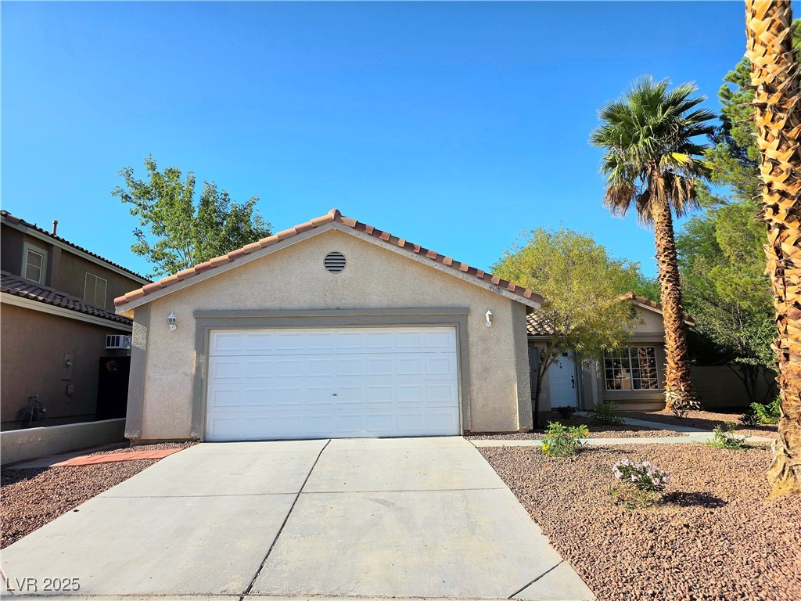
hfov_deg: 73.9
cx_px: 400
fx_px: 532
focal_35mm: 23
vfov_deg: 58.9
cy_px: 300
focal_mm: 6.3
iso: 80
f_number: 1.7
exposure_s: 1/10000
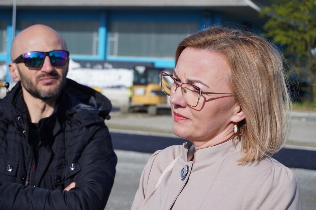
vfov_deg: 18.2
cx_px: 158
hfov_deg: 27.0
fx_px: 658
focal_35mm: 75
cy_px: 105
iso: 100
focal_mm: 50
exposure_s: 1/640
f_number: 5.6
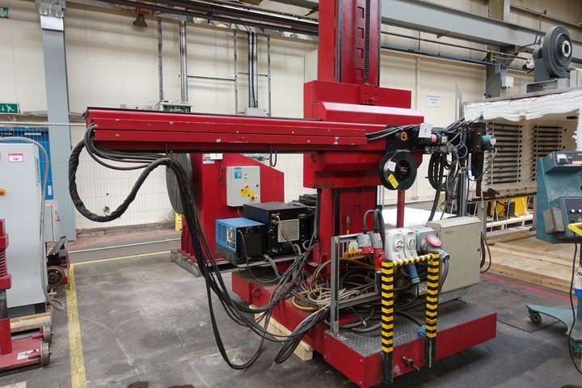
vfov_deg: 53.1
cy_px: 194
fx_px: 388
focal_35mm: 24
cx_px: 291
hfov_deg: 73.7
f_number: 1.8
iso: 160
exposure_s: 1/30
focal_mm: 8.8
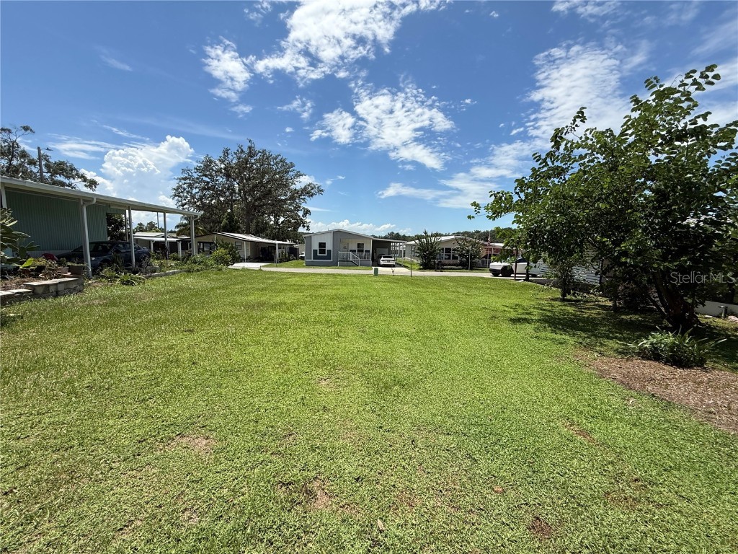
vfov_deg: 85.7
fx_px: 298
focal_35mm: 14
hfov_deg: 102.1
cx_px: 369
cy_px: 277
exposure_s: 1/2611
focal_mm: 2.22
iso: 50
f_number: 2.2
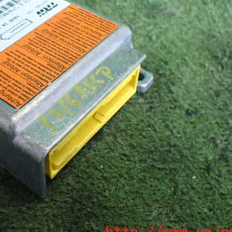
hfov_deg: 32.6
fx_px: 387
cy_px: 75
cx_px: 51
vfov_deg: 33.1
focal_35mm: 51
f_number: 2.3
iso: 640
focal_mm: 5.4
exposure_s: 1/125
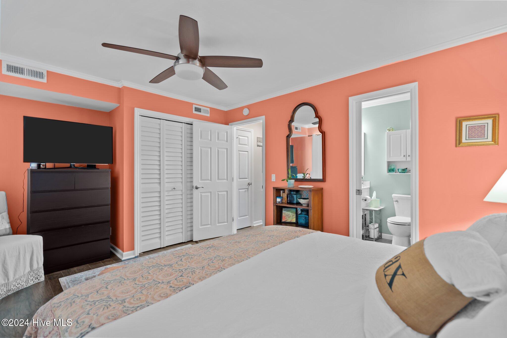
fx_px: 225
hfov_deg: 96.7
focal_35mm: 16
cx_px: 254
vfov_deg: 73.7
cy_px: 169
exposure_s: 1/1.67
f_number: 4
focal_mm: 16
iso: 400
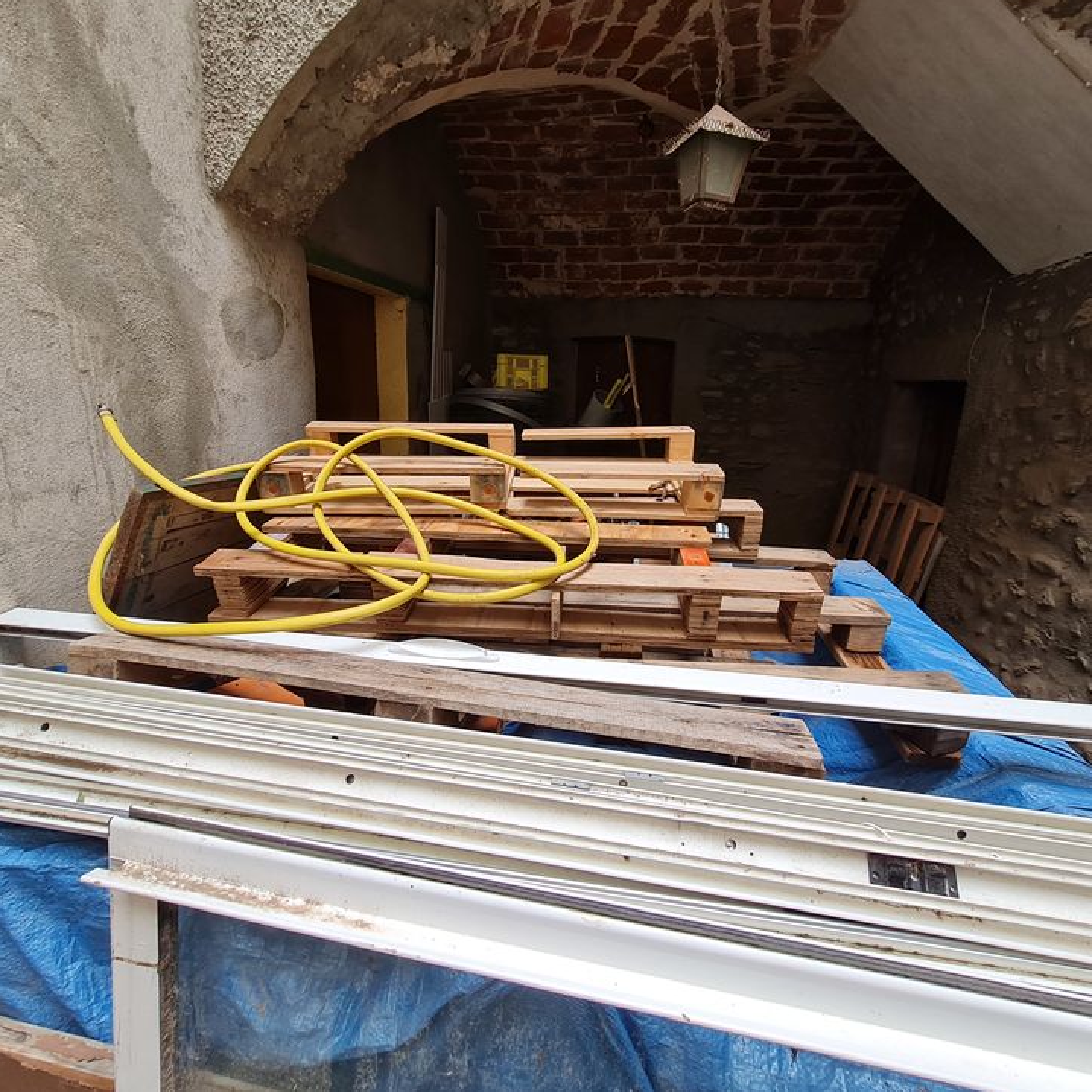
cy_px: 528
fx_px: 571
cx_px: 538
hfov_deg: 87.4
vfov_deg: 87.4
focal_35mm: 16
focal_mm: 1.74
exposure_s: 1/50
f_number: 2.2
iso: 64
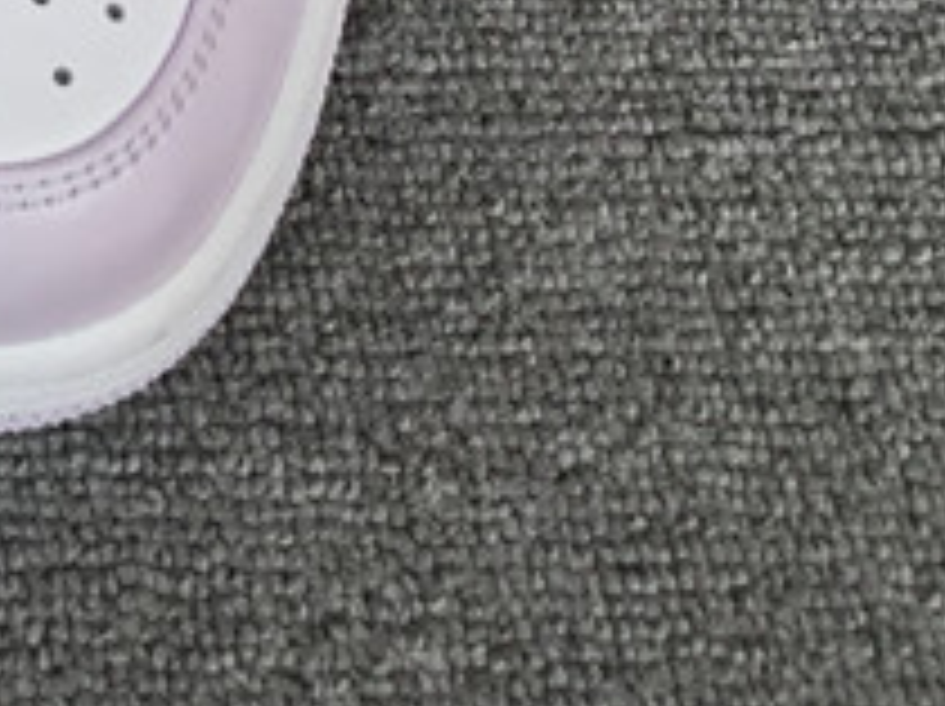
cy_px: -735
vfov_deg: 10.2
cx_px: -450
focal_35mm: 133
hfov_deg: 14.0
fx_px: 3627
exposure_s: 1/328
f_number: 2.4
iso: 25
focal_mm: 3.3
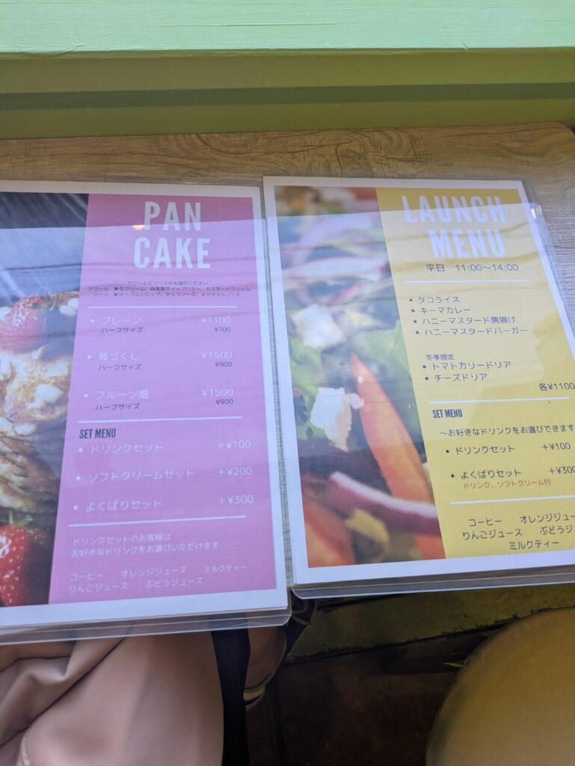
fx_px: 553
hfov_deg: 54.9
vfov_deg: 69.4
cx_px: 288
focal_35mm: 25
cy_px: 383
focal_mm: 5.43
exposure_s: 1/100
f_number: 1.89
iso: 70
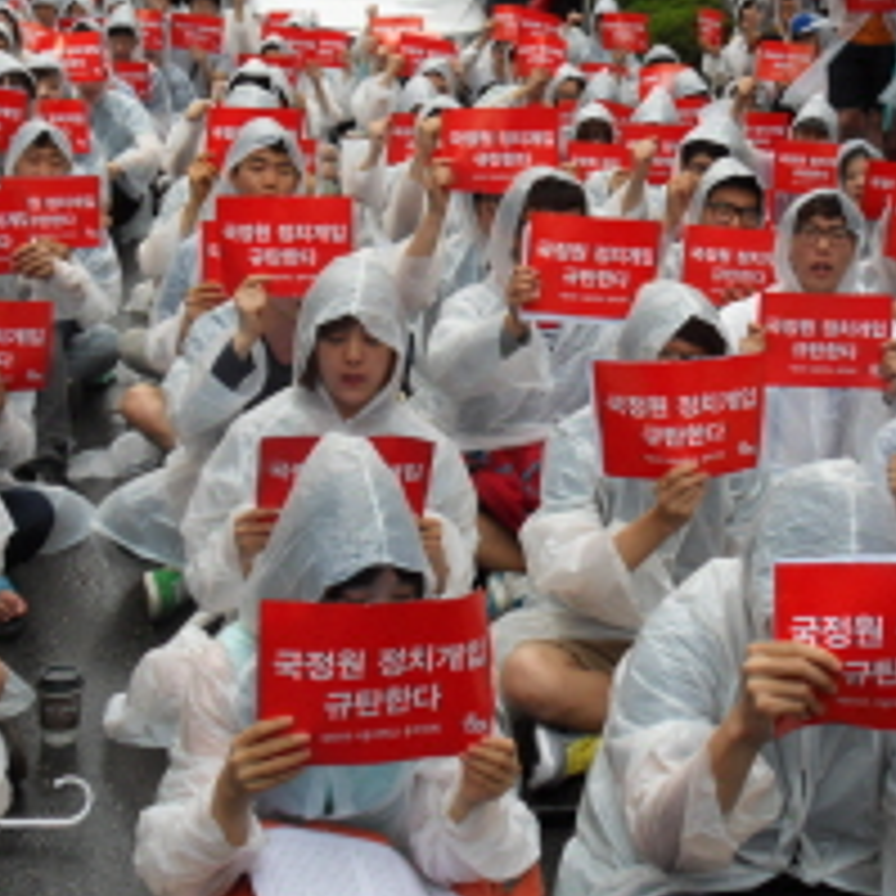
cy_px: 362
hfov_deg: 24.6
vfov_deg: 24.6
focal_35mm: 70
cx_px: 491
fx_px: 2050
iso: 160
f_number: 4.2
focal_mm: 7.9
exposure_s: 1/60
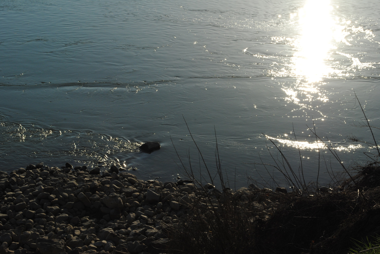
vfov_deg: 16.6
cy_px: 127
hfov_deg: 24.6
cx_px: 190
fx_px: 872
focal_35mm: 82
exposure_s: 1/320
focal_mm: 55
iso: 220
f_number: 18
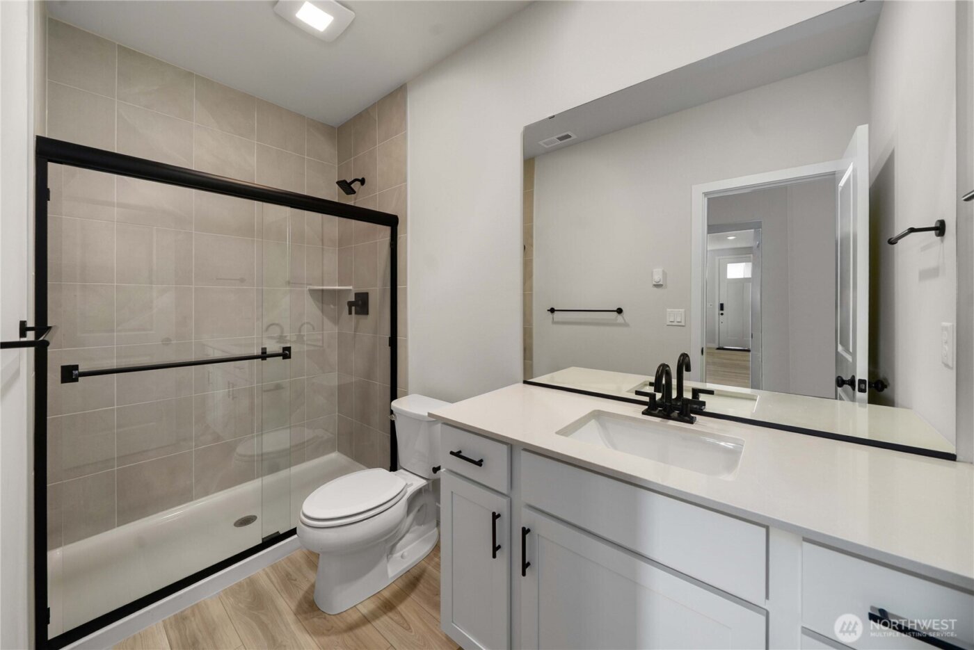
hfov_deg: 112.6
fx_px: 325
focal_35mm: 12
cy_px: 325
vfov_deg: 90.1
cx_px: 487
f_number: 7.1
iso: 1000
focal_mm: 12
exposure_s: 1/4
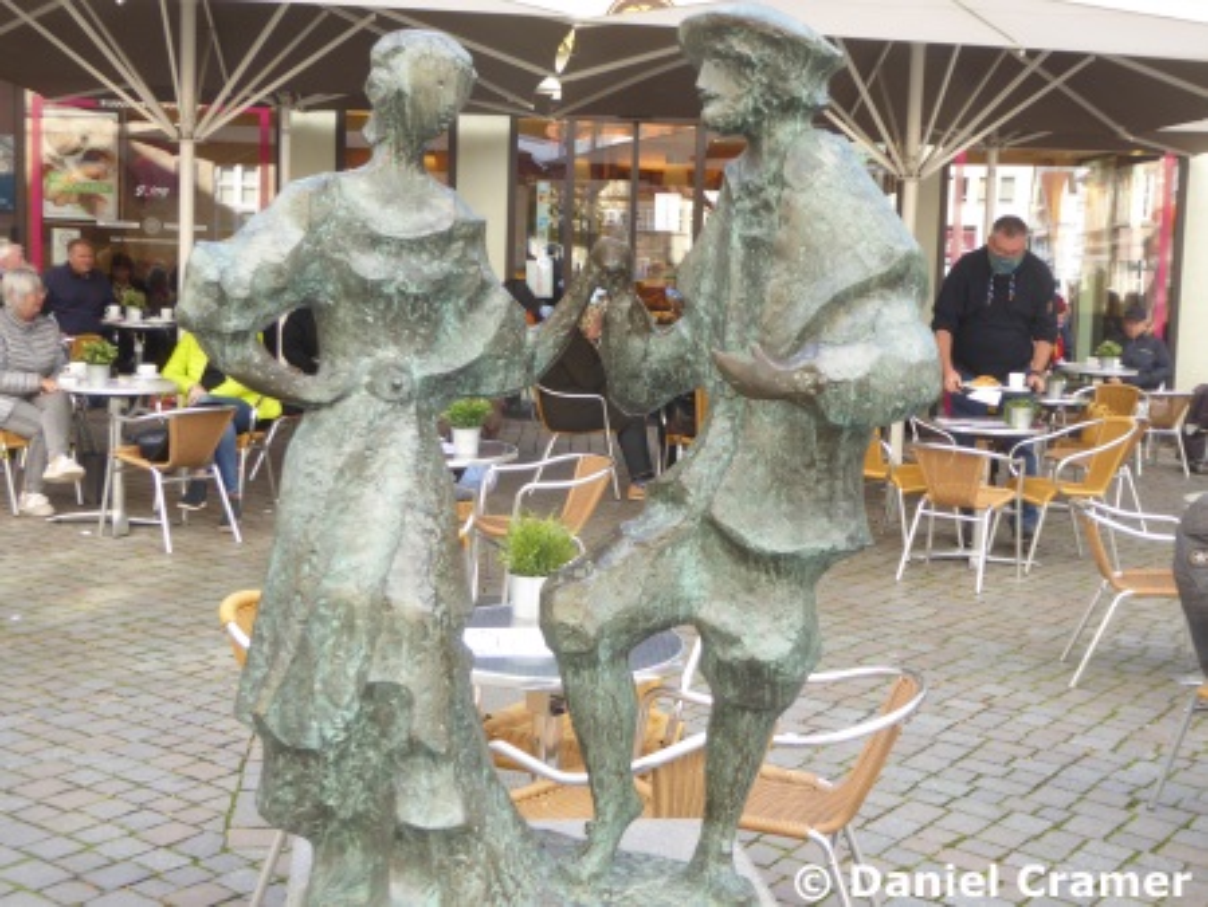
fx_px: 1641
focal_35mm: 47
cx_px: 604
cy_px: 454
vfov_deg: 30.9
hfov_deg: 40.4
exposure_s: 1/60
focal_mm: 8.4
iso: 80
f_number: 4
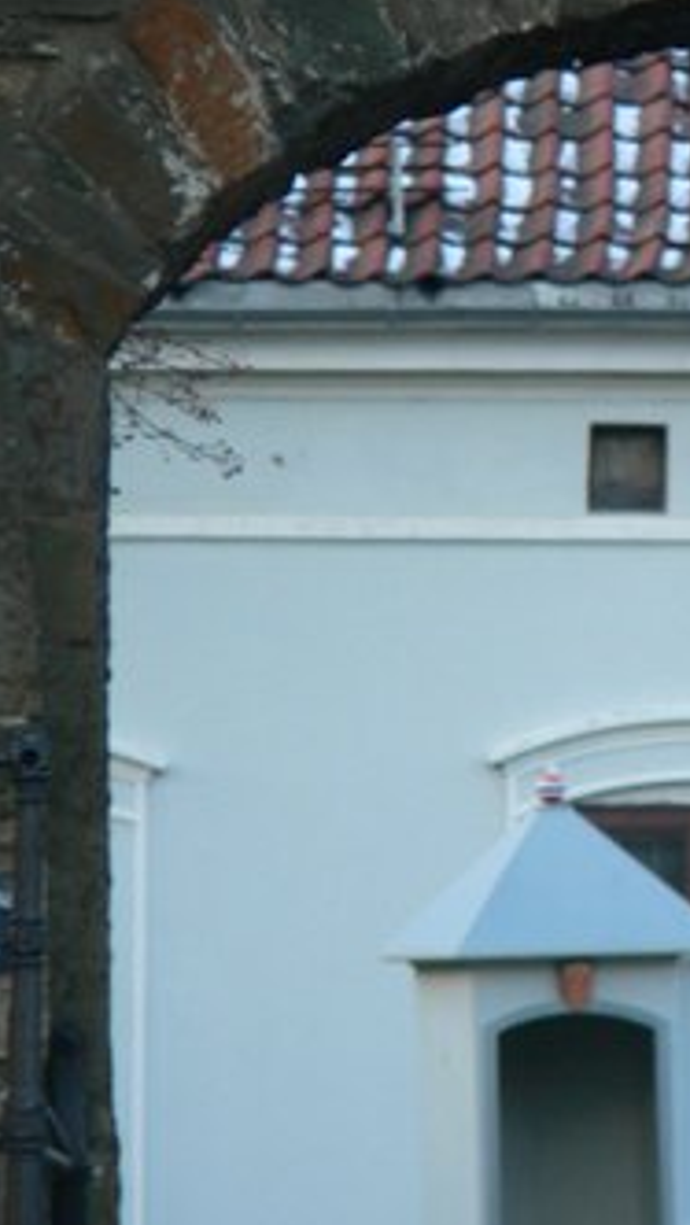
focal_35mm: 814
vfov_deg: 2.7
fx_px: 26450
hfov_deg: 1.5
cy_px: 694
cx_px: 937
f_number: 2.8
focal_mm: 64.5
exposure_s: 1/125
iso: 100
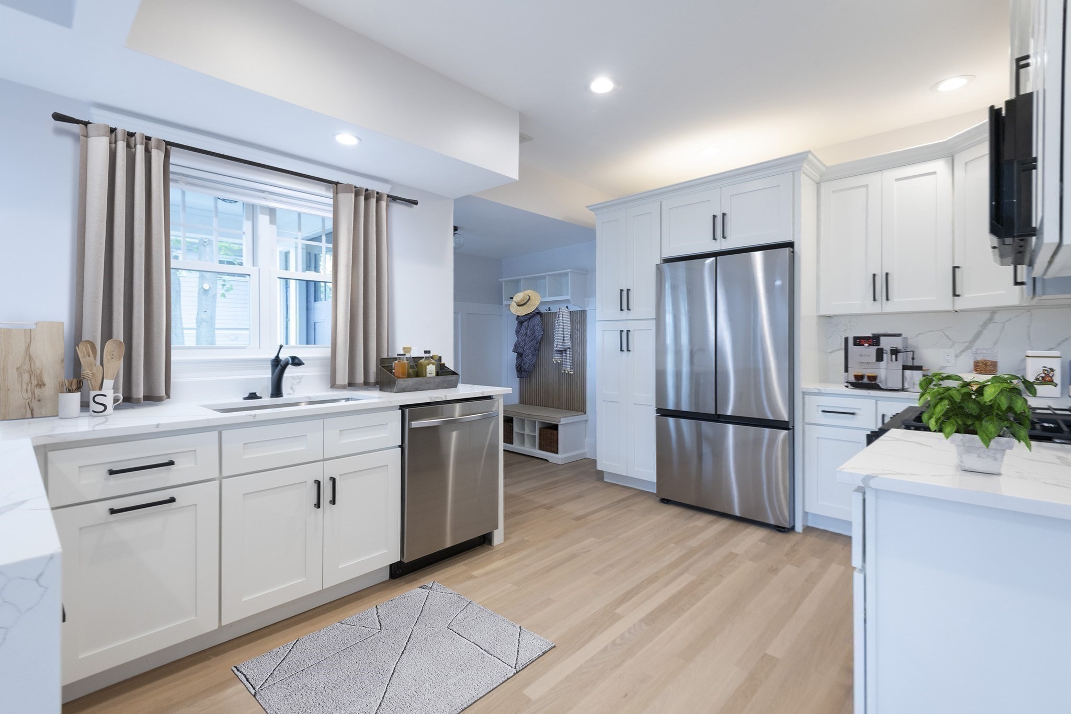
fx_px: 476
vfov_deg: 73.7
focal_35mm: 16
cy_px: 357
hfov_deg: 96.7
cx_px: 536
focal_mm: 16
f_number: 9
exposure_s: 1/6
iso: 320
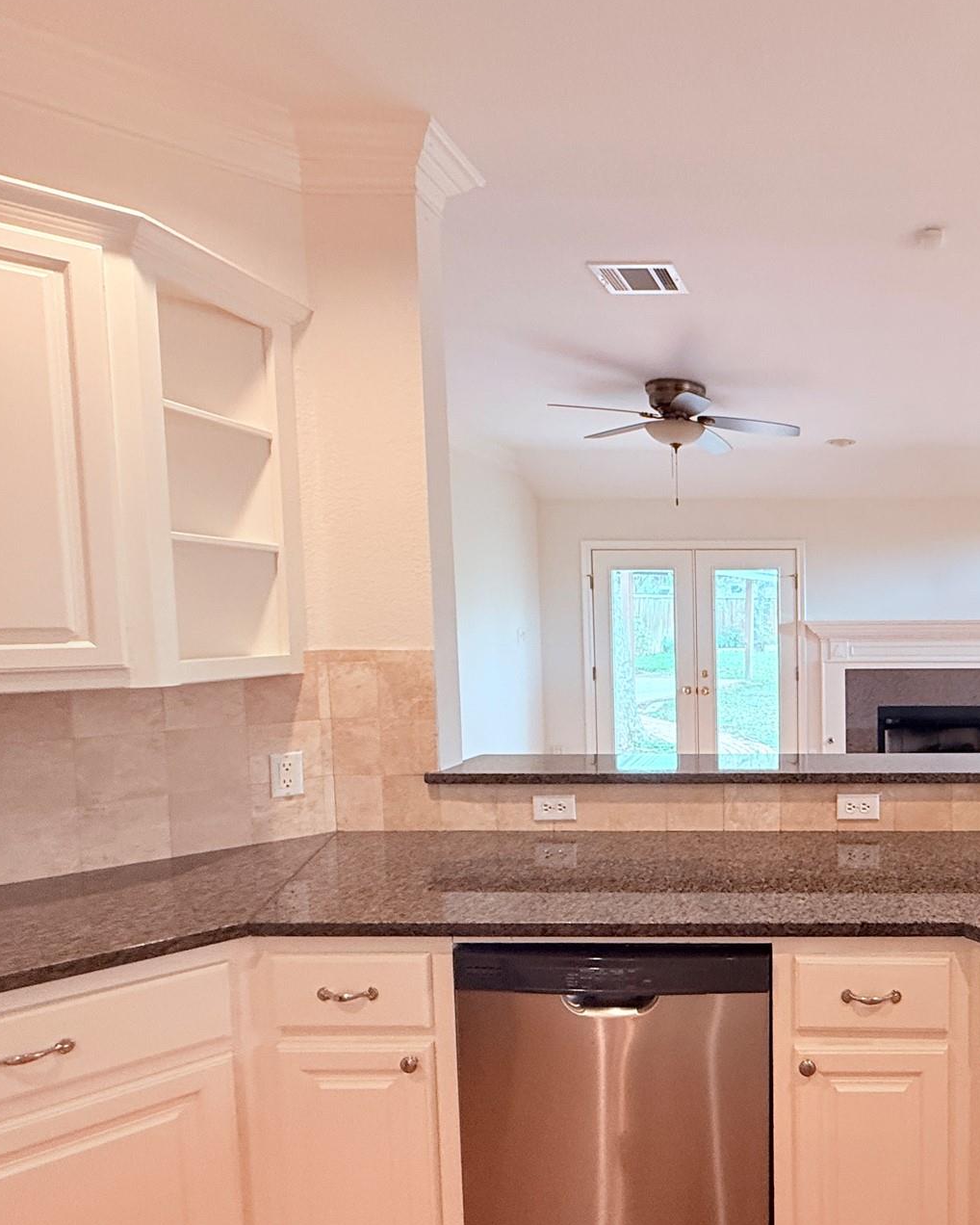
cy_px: 665
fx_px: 797
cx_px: 885
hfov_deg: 54.8
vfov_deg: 74.9
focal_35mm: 22
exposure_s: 1/60
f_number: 2.2
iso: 250
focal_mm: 2.22
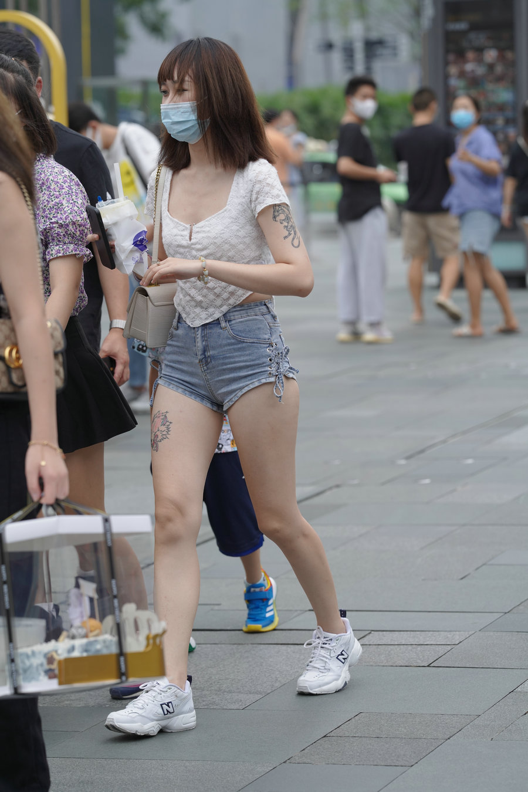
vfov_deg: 15.2
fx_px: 2970
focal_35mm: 135
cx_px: 264
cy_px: 396
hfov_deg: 10.2
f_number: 4.5
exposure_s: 1/800
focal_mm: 135
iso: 400
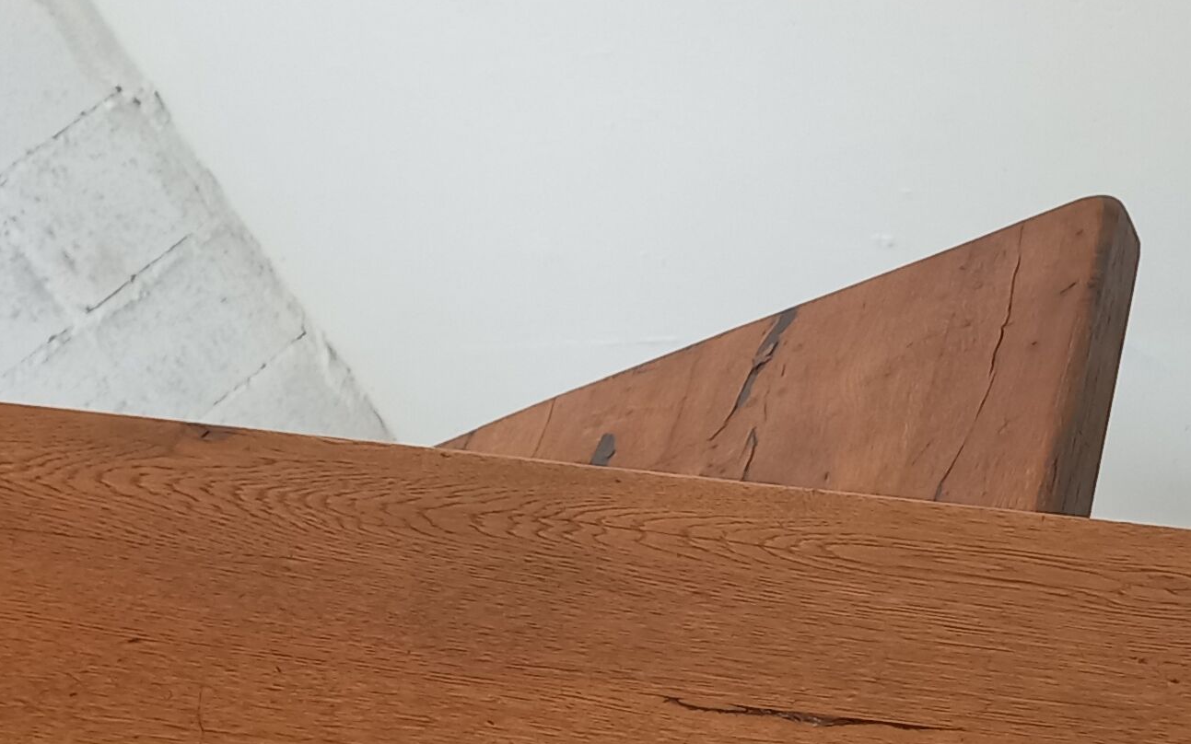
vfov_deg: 15.1
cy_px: 993
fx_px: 2661
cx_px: 1200
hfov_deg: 24.1
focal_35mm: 82
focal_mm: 4.65
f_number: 1.8
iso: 250
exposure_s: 1/50
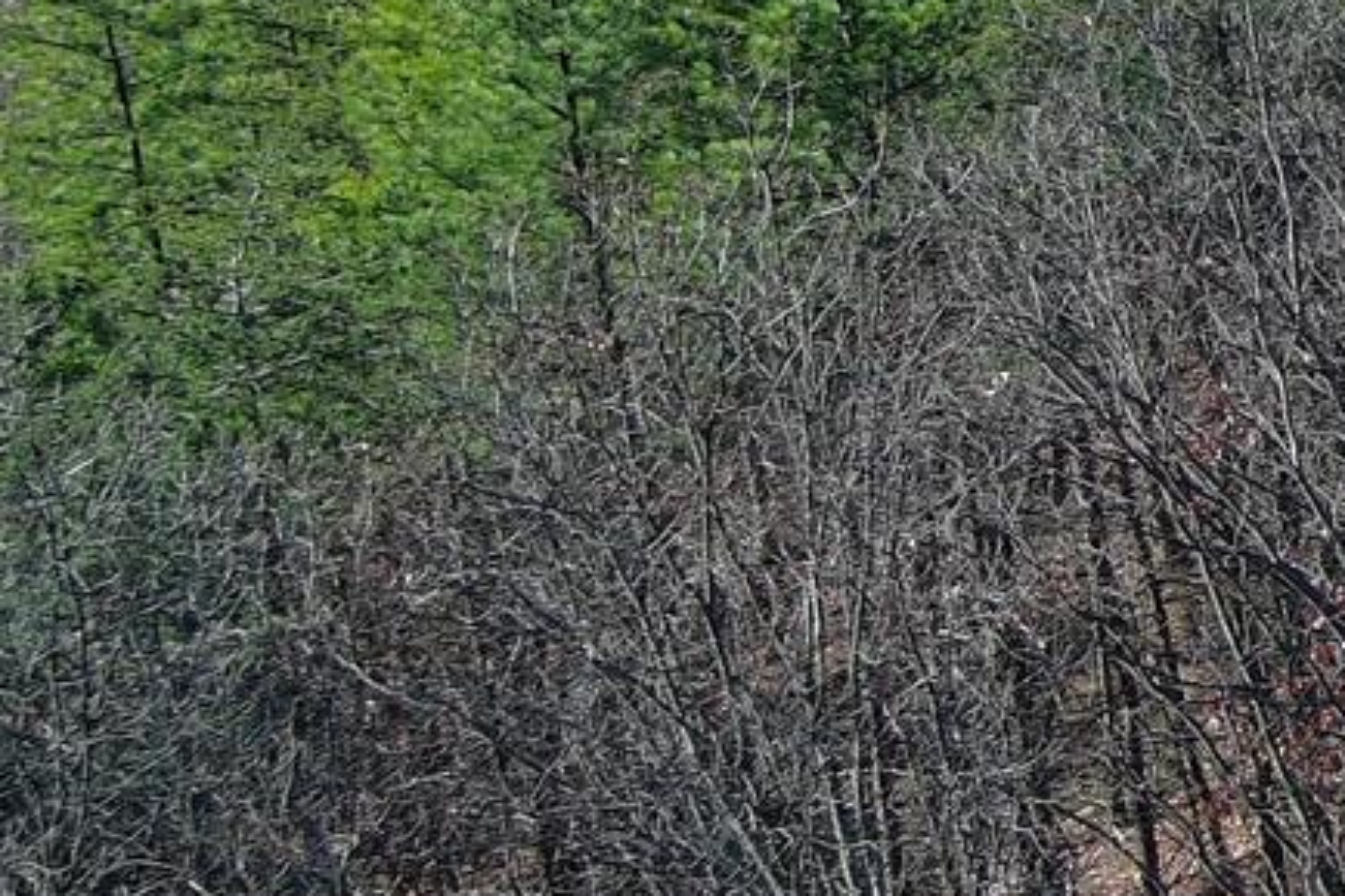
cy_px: -215
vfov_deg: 9.8
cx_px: 3071
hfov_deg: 12.3
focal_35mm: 137
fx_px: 5116
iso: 100
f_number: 2.8
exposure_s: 1/444
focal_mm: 10.57
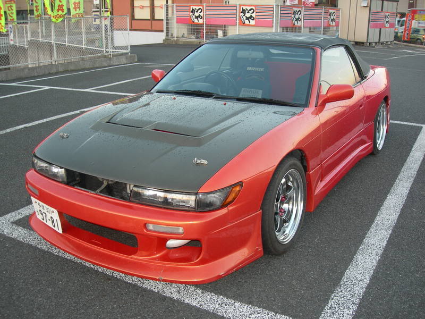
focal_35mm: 38
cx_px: 212
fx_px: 467
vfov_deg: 37.7
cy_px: 160
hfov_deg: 49.0
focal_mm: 7.8
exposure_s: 1/30
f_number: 2.8
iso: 50
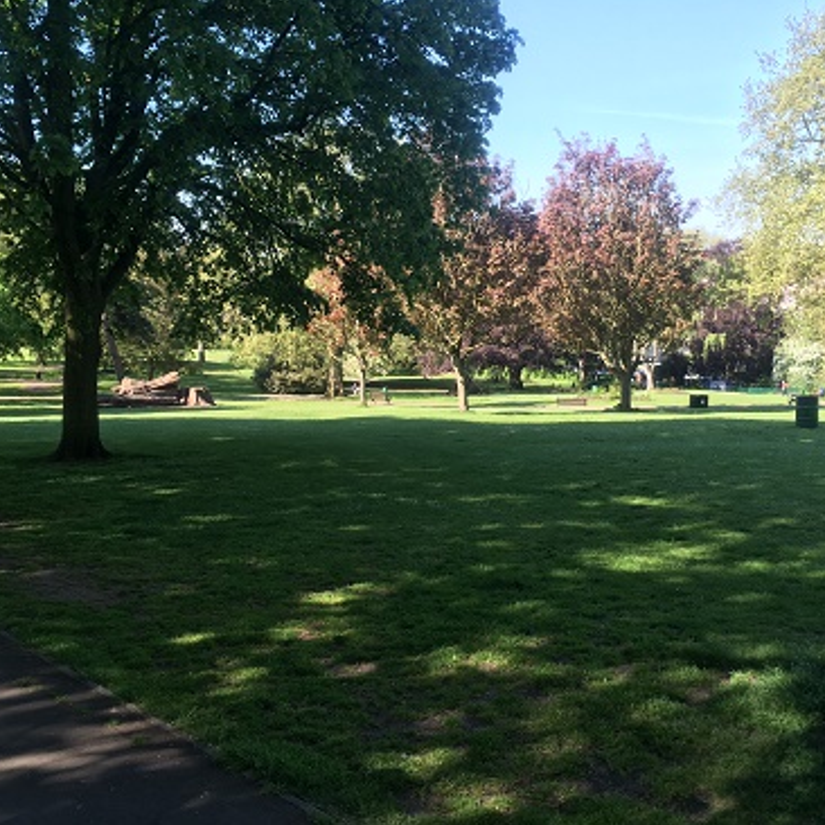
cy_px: 409
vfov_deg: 47.2
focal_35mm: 35
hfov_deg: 47.2
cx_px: 419
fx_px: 944
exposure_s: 1/239
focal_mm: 4.15
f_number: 2.2
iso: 25
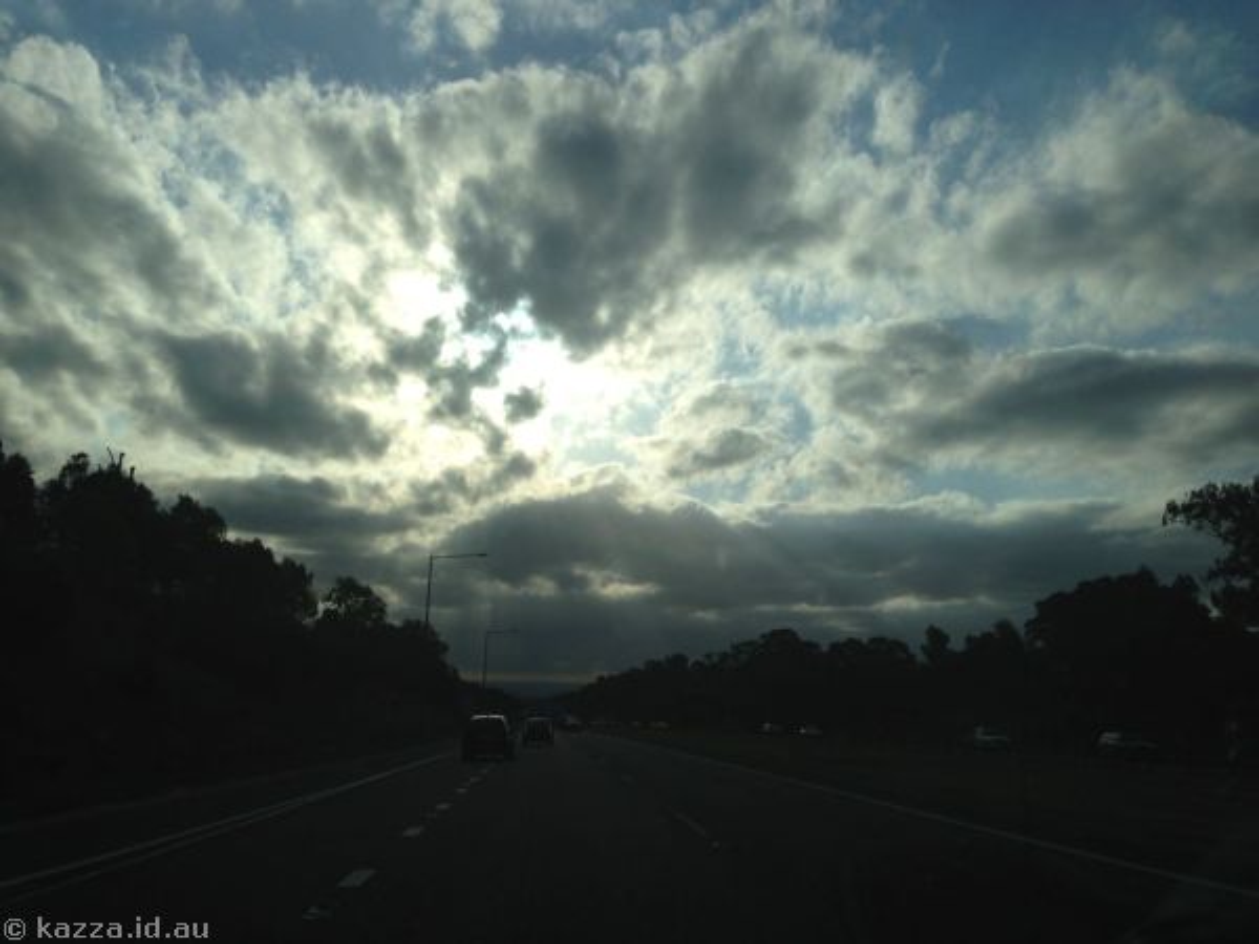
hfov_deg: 55.4
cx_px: 630
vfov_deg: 42.9
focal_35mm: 33
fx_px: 1200
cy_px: 472
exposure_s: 1/6024
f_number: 2.4
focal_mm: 4.13
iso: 50
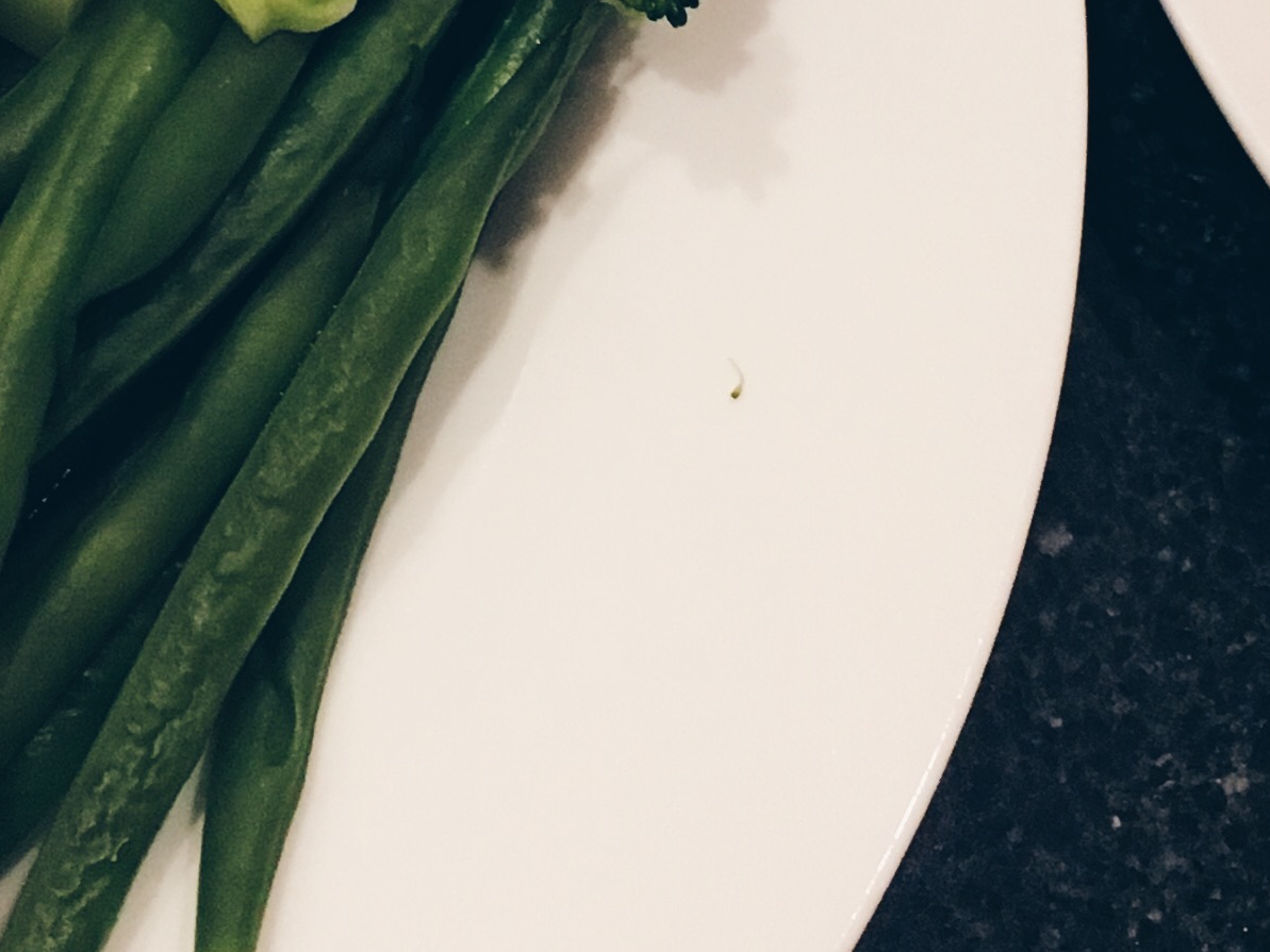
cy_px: -74
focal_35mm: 98
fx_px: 3596
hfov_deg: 20.0
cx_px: 467
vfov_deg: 14.8
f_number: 2.2
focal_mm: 4.15
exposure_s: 1/33
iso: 250
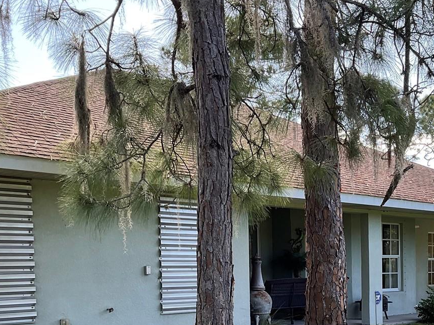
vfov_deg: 26.1
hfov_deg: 35.0
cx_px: 309
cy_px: 295
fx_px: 677
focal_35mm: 54
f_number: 1.8
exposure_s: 1/221
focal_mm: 3
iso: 16
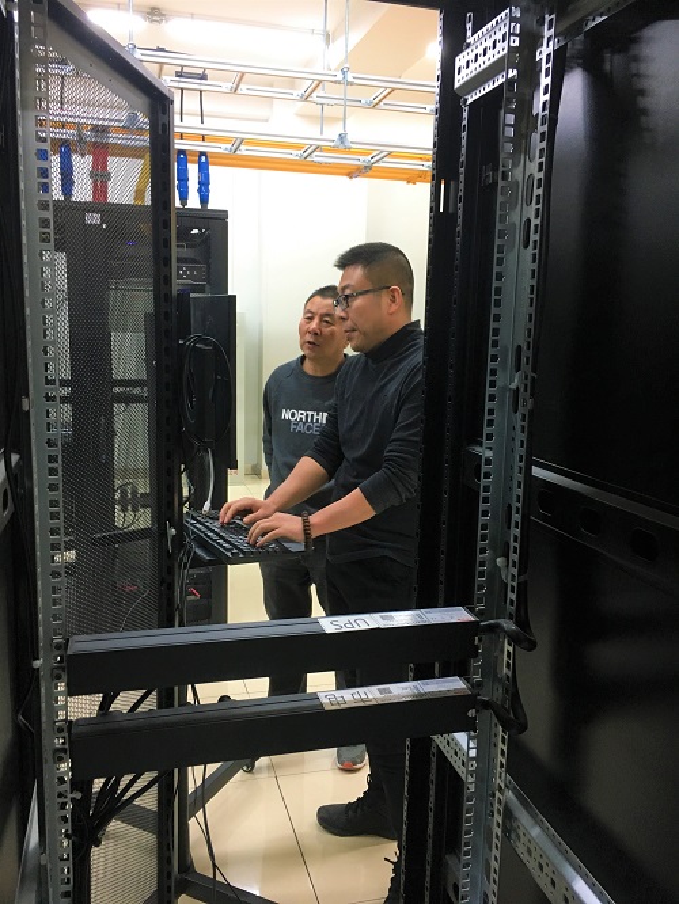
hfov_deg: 48.3
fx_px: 758
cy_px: 452
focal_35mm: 29
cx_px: 340
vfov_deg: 61.6
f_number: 2.2
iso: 160
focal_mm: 4.15
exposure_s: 1/33
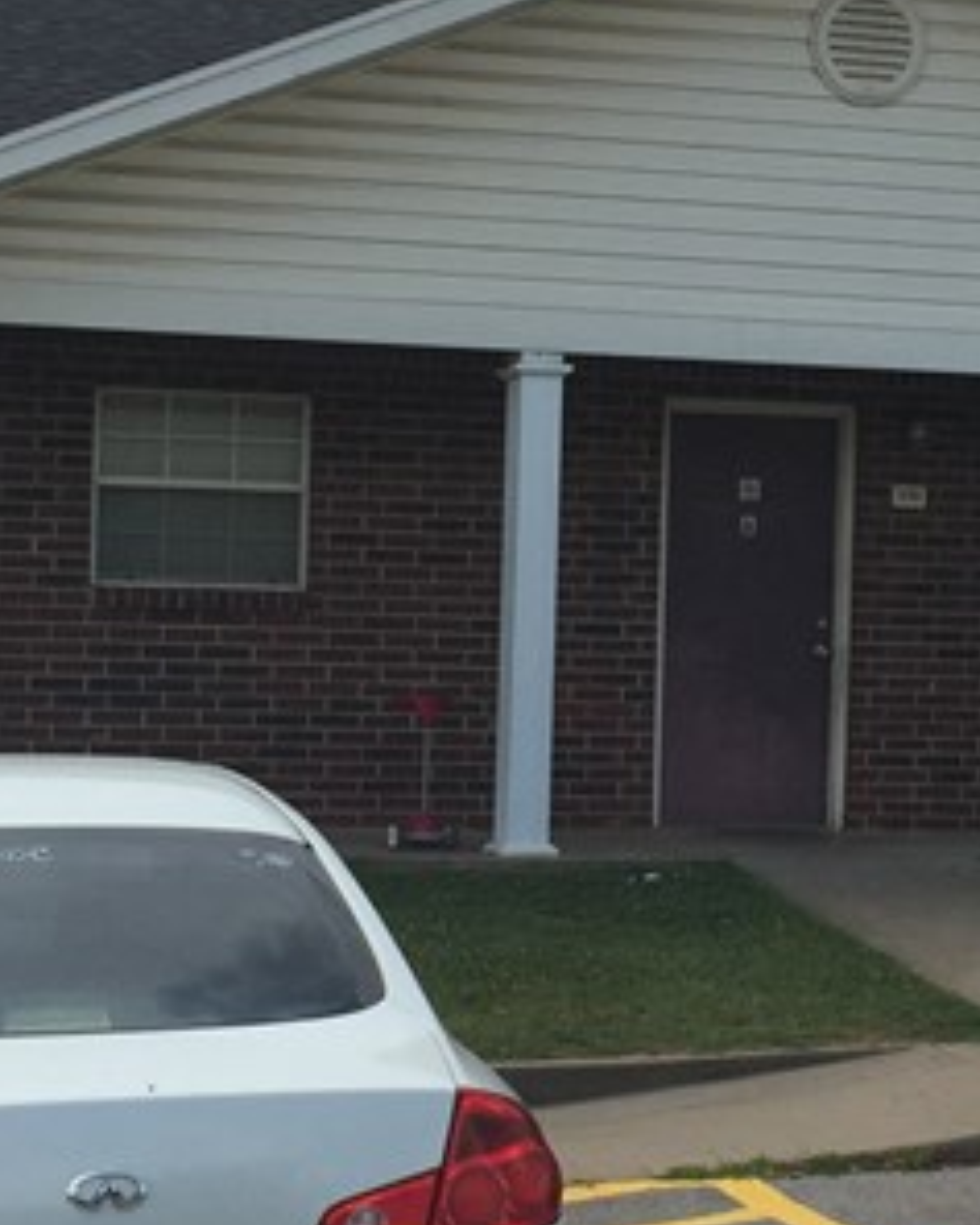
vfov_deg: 19.6
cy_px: 617
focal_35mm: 98
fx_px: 3551
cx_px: 686
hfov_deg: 15.7
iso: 32
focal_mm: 4.15
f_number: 2.2
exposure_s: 1/1130
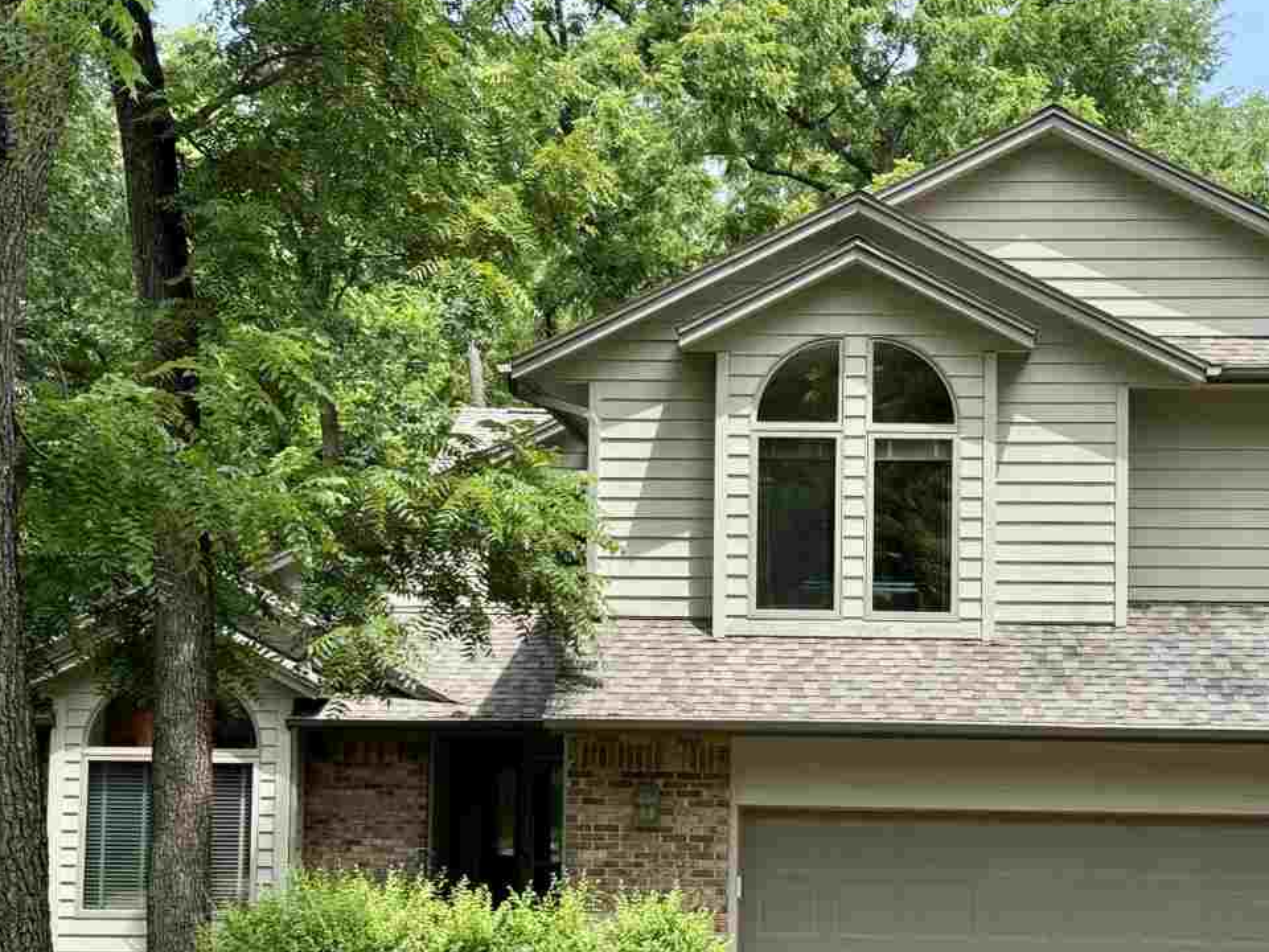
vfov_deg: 22.9
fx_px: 2346
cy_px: 573
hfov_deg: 30.2
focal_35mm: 64
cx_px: 788
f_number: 1.78
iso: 64
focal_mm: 6.76
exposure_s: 1/1116
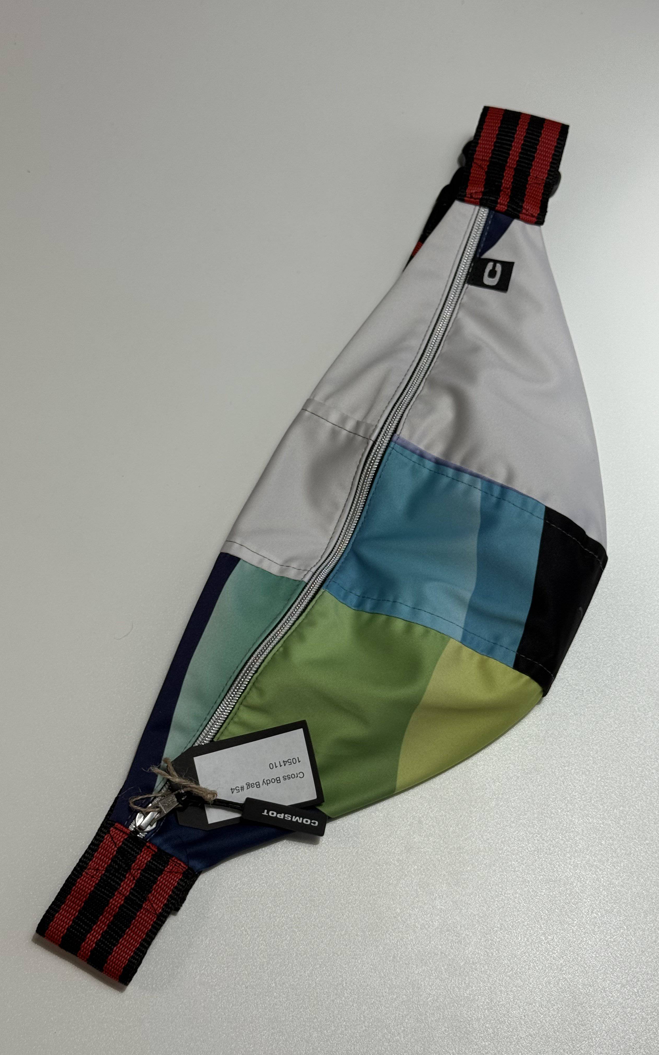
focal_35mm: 51
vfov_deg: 39.6
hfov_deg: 25.3
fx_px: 1466
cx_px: 349
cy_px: 528
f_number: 1.78
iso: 50
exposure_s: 1/195
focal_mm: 6.76
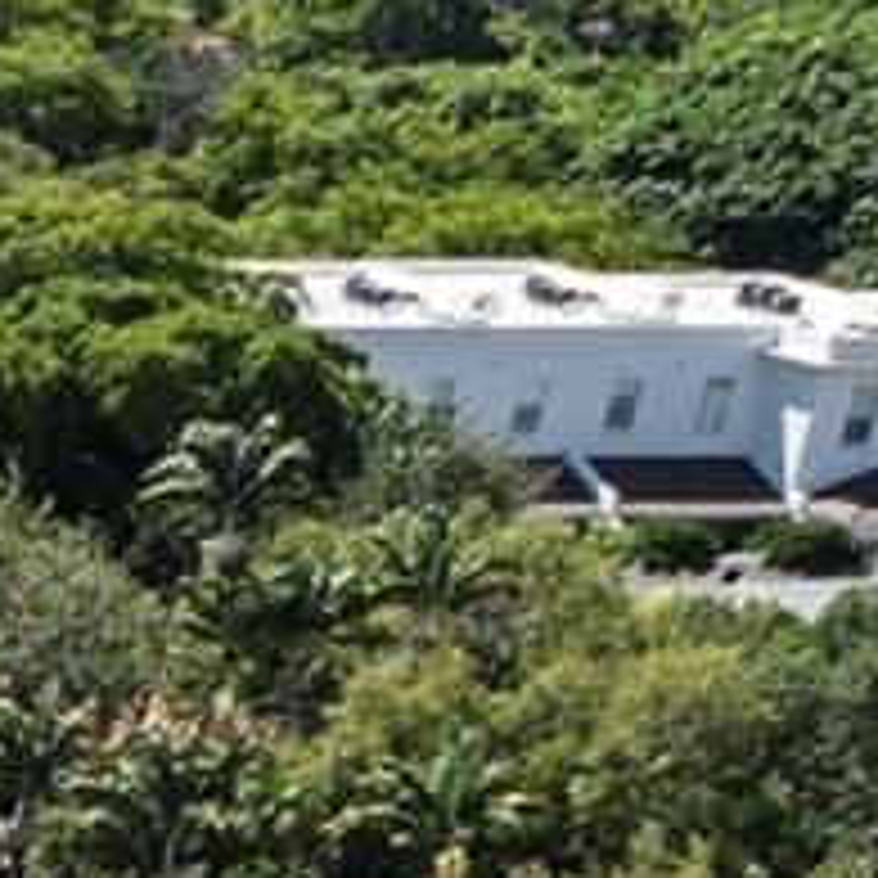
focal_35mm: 174
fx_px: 4993
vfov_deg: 8.9
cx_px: -2391
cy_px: 2263
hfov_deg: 7.6
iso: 130
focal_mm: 12.29
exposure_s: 1/1000
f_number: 2.8
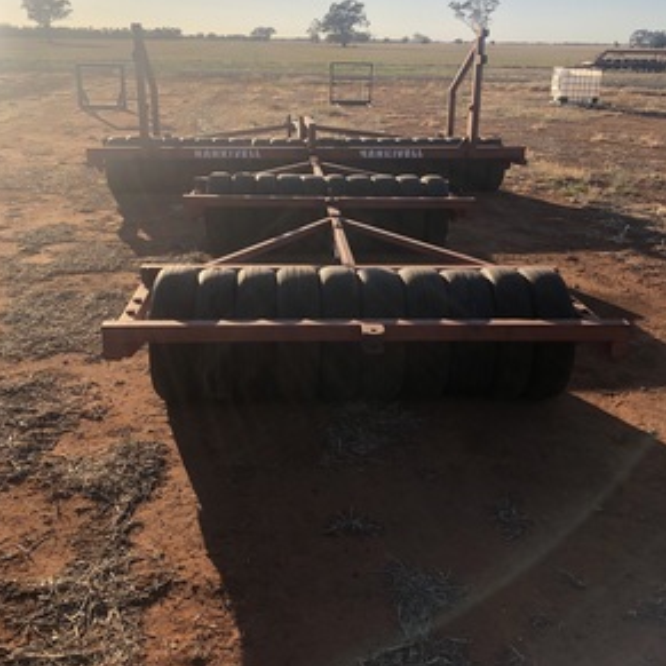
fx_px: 740
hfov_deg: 48.4
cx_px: 325
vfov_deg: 48.3
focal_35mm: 34
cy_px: 291
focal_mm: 3.99
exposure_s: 1/1453
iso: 20
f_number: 1.8
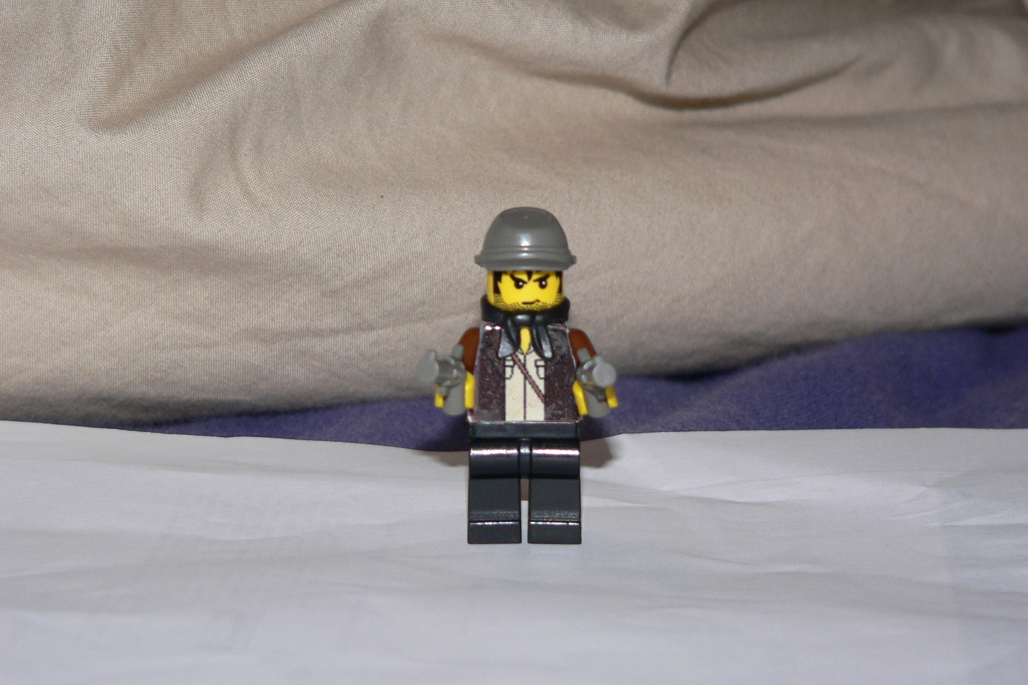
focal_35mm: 131
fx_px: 3740
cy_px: 385
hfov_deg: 15.6
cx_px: 517
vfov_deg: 10.5
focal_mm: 20.8
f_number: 2.8
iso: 100
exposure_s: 1/60
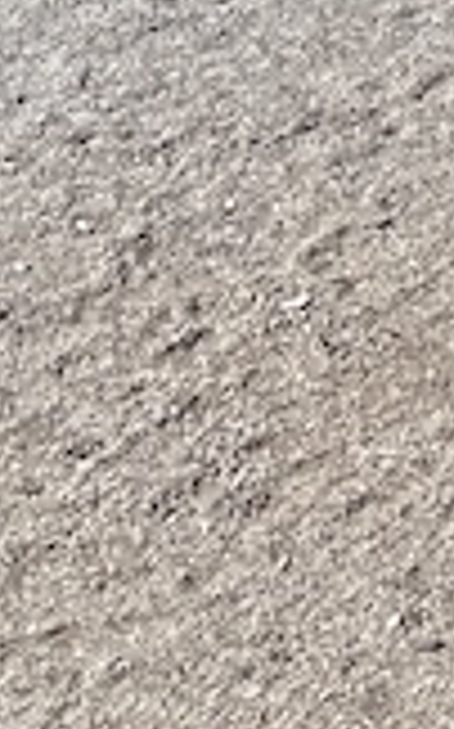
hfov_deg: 7.4
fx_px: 3451
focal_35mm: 174
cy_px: -1233
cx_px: 611
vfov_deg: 10.0
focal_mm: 5.1
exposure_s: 1/3745
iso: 50
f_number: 1.6
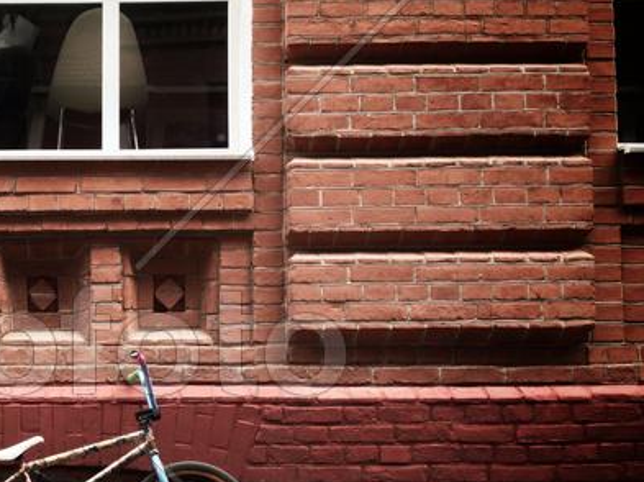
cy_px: 354
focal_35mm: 65
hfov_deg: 28.5
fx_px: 1208
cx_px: 49
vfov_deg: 22.4
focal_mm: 4.12
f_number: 2.4
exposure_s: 1/120
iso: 80
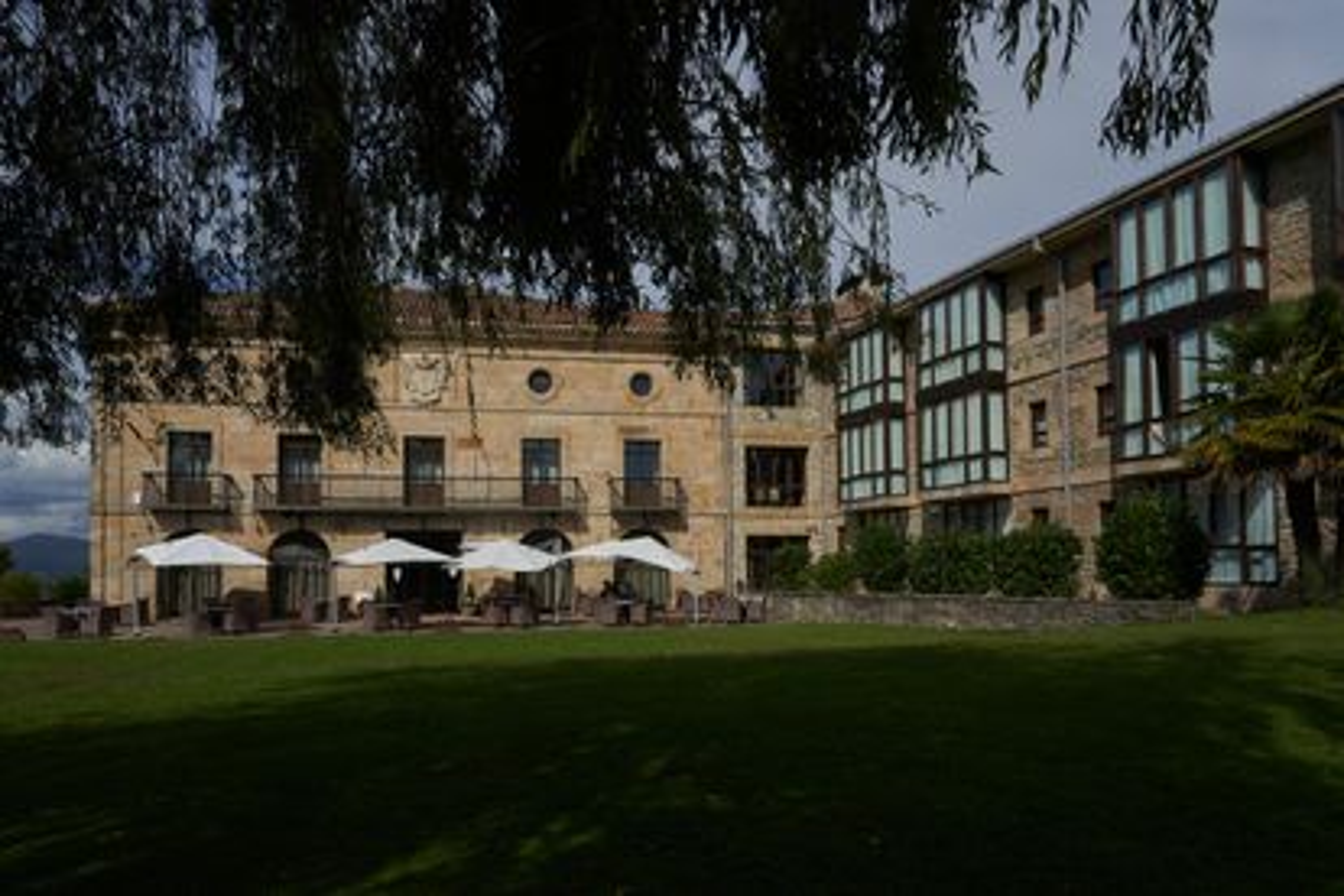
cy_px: 448
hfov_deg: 73.7
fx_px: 896
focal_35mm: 24
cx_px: 672
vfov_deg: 53.1
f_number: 7.1
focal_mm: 24
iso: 50
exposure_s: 1/400
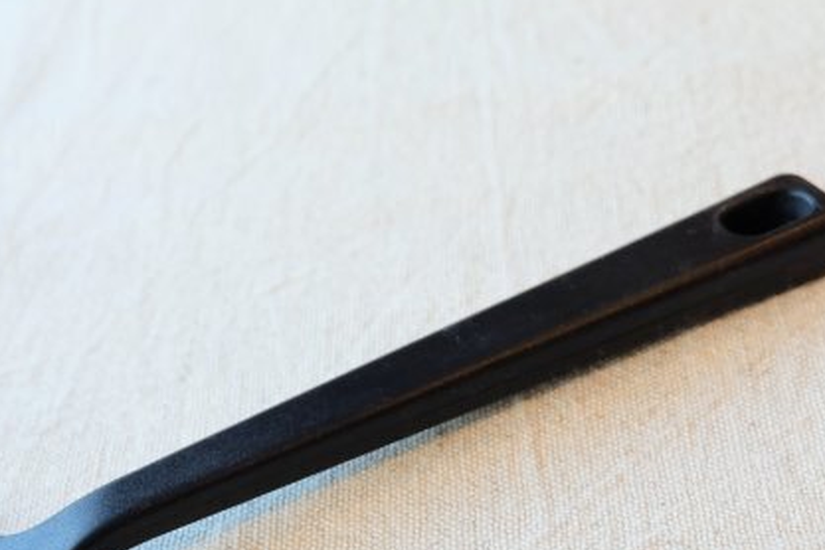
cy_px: 472
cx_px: 142
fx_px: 1581
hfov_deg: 28.5
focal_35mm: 69
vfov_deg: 19.4
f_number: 4.2
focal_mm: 24.3
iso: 640
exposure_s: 1/60
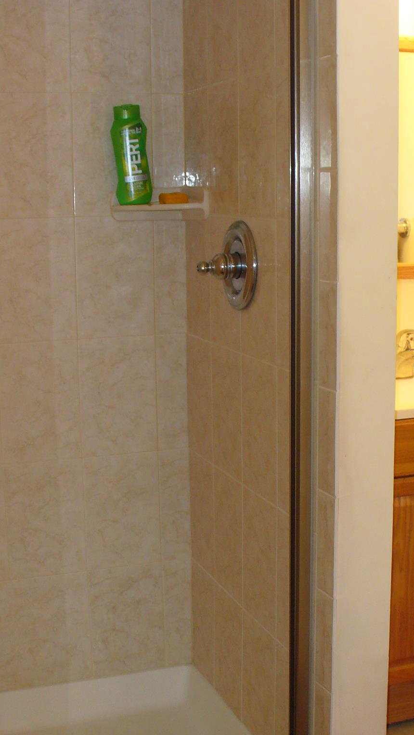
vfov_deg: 38.5
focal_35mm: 54
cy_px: 368
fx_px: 1054
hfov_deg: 22.2
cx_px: 270
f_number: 2.8
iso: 100
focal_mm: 6.1
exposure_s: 1/30
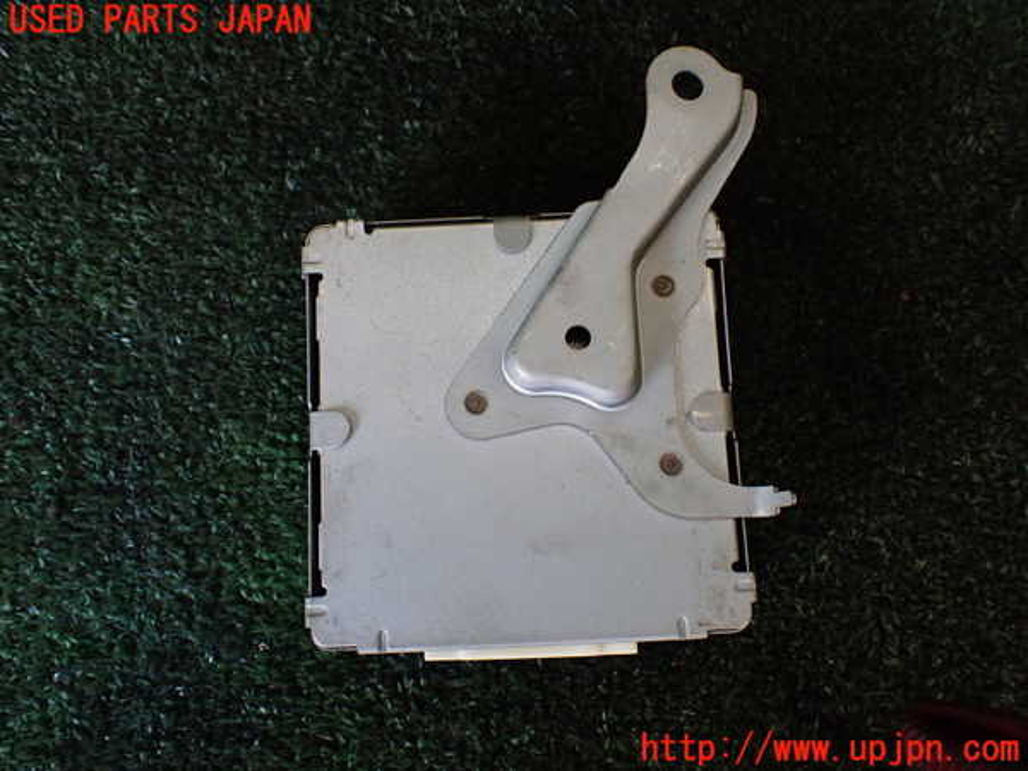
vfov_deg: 46.8
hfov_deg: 60.0
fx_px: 891
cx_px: 514
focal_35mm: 30
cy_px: 386
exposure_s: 1/125
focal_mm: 5.4
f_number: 2.3
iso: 320
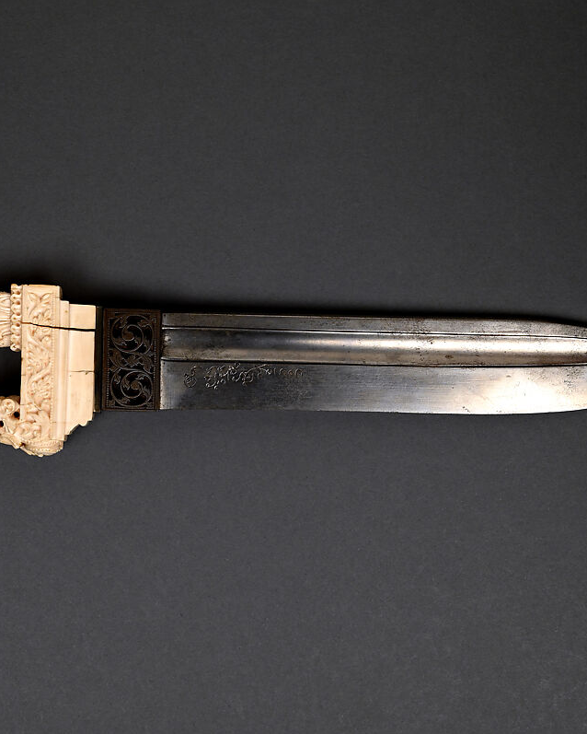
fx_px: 1411
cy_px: 367
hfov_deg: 23.4
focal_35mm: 65
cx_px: 211
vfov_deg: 29.1
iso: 400
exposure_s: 1/100
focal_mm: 46
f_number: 7.1
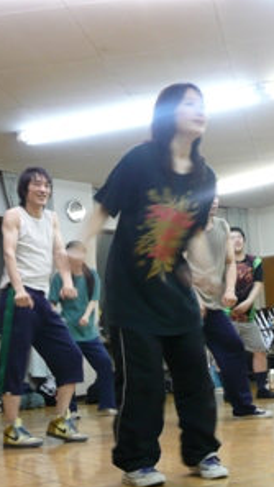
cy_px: 244
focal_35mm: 63
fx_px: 814
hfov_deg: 19.0
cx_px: 199
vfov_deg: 33.3
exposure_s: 1/25
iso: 200
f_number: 4
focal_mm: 7
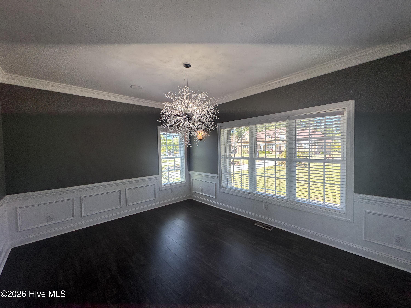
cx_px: 206
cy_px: 154
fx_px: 166
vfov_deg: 85.7
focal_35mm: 14
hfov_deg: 102.1
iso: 40
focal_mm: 2.22
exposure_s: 1/120
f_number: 2.2
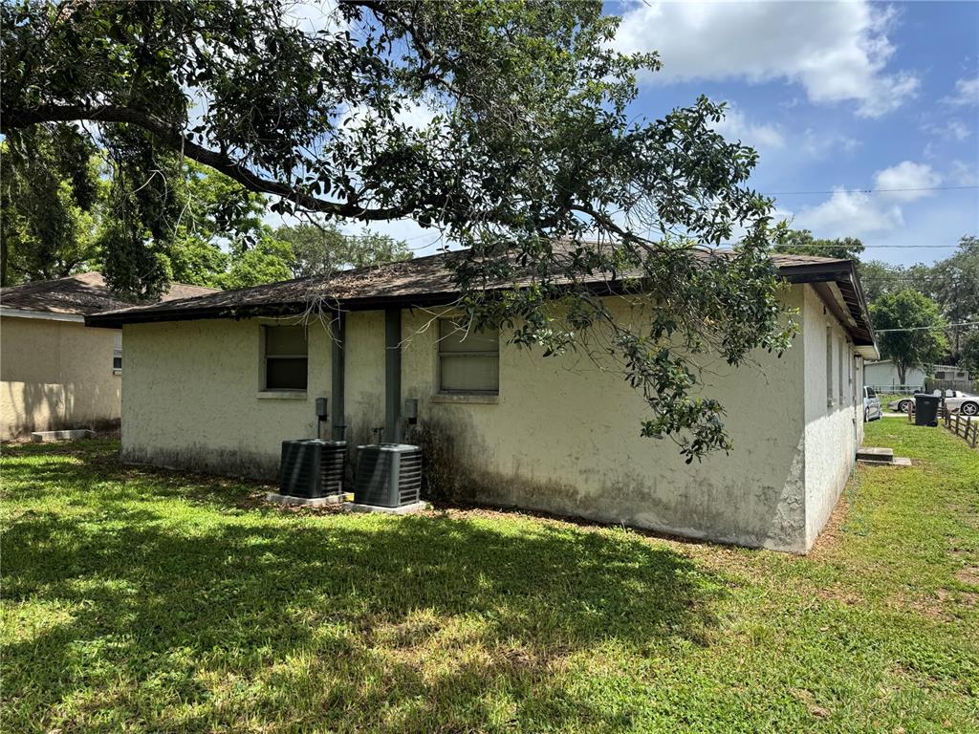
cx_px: 490
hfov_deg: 71.6
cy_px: 367
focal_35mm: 24
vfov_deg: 56.8
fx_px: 679
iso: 80
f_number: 1.78
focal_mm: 6.76
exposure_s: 1/2506
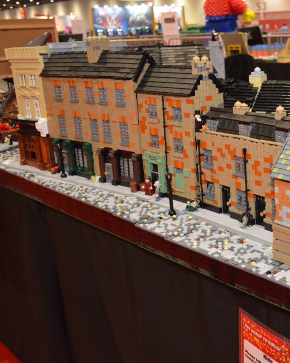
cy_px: 182
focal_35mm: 47
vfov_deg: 39.6
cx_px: 265
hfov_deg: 30.5
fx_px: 504
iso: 2500
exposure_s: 1/60
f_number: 4
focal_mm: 22
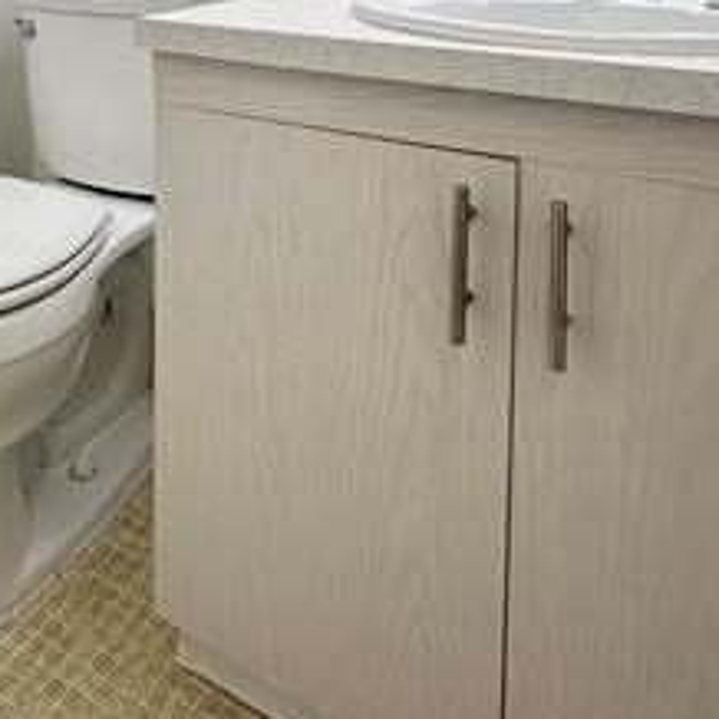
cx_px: 201
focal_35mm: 34
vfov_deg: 40.5
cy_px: -46
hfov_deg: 47.1
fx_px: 799
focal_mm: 2.22
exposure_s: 1/120
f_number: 2.2
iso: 200
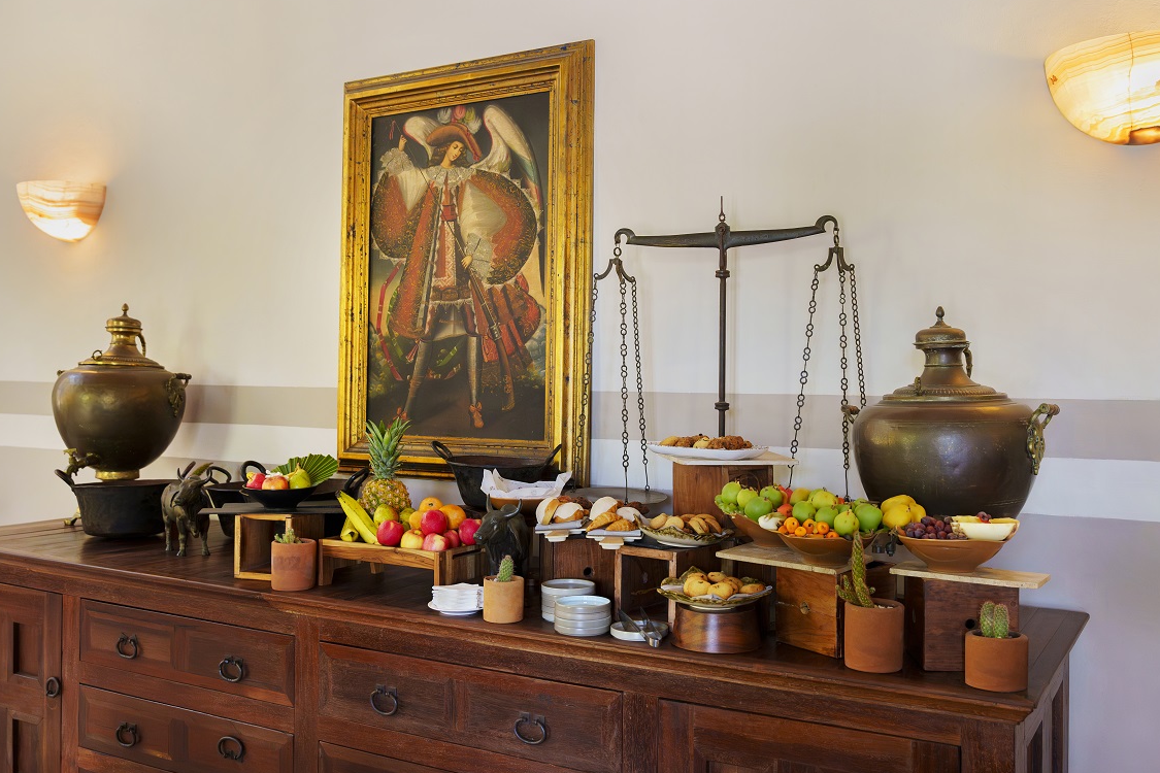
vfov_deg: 40.2
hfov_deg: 57.6
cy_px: 364
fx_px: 1055
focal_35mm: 33
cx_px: 605
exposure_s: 1/250
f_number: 3.5
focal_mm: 30.7
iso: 2500
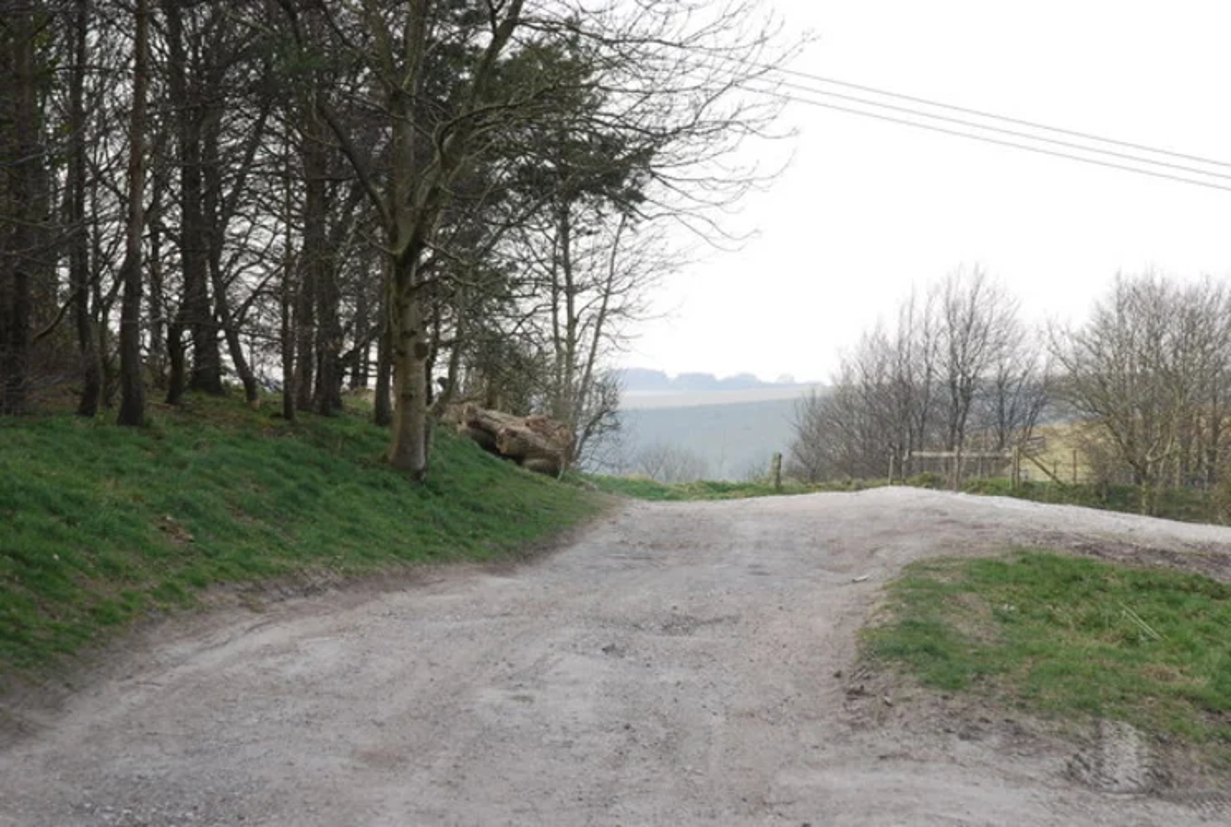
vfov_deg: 16.4
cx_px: 616
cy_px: 414
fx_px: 2879
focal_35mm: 84
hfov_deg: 24.1
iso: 200
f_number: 9
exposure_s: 1/125
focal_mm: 56
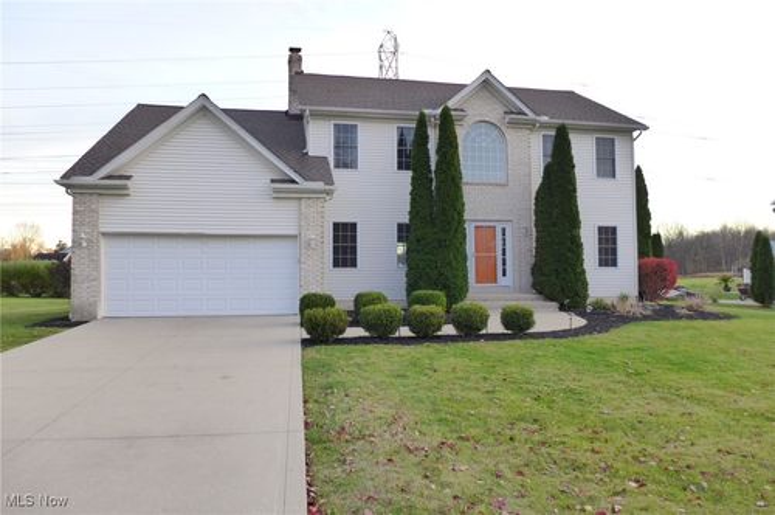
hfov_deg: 73.8
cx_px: 388
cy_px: 258
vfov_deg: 53.0
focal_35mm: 24
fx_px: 516
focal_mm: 4.7
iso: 160
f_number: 1.4
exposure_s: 1/200
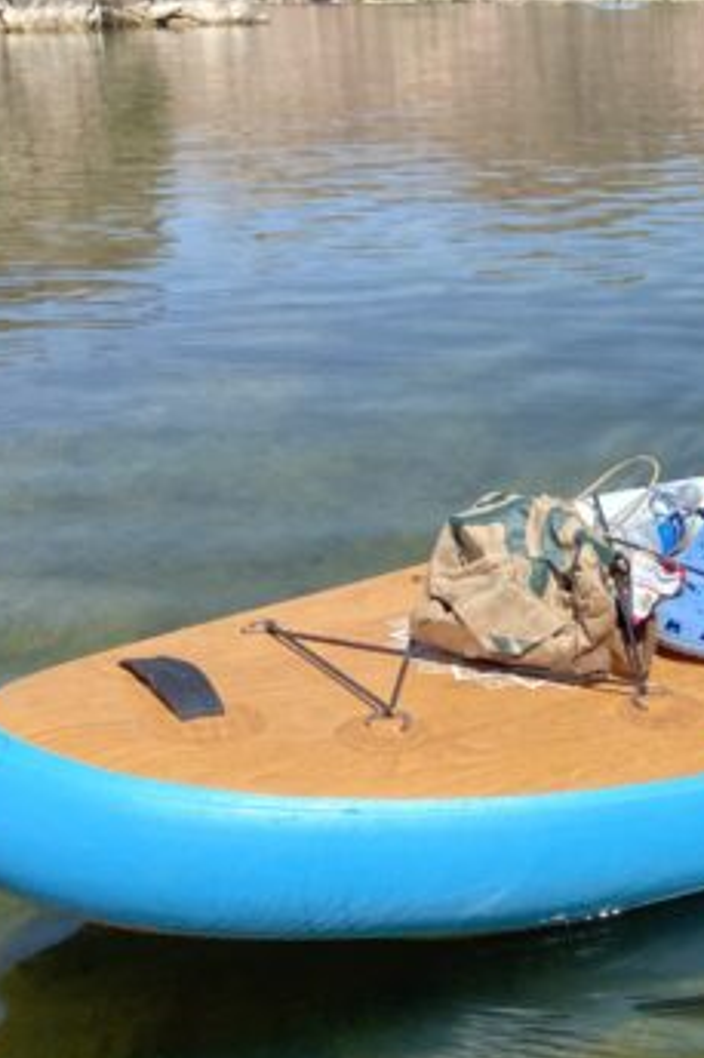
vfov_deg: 35.7
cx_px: 938
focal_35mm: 55
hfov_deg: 21.9
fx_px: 1615
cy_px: 300
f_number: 1.8
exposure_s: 1/3205
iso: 32
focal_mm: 4.25
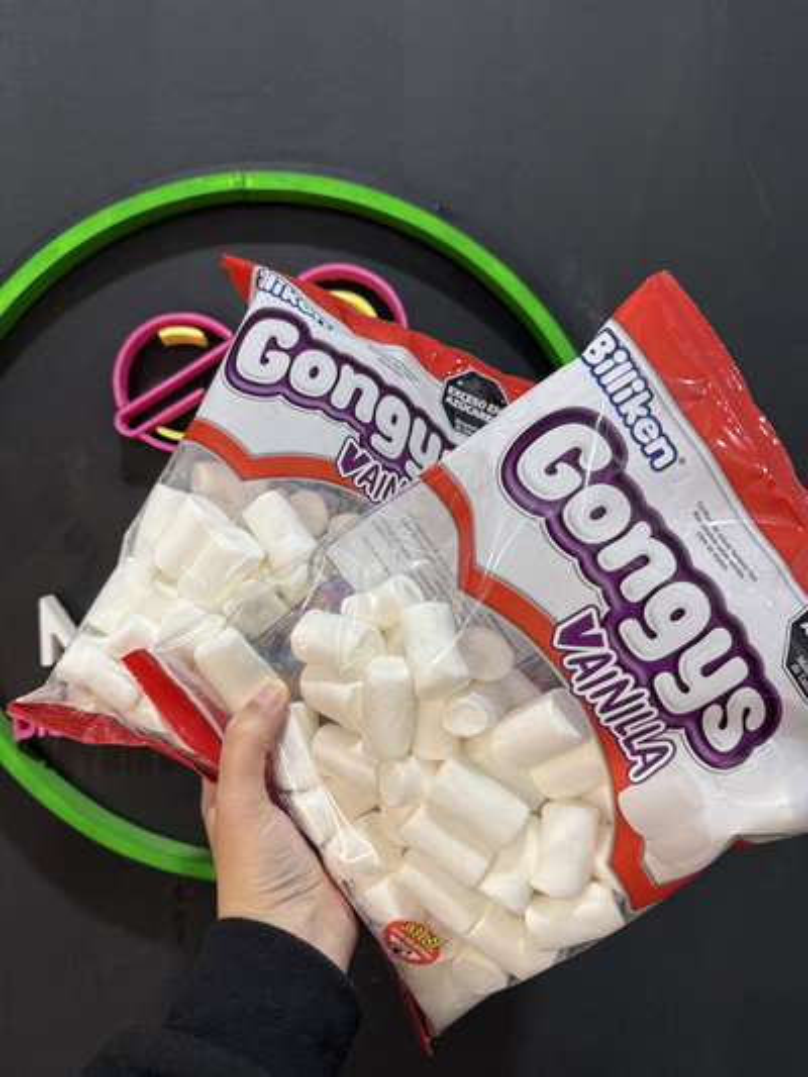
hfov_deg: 56.8
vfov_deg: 71.6
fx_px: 747
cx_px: 404
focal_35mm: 24
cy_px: 538
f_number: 1.78
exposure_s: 1/96
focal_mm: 6.76
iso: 160
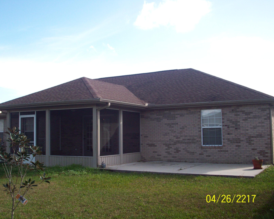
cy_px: 109
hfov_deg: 46.8
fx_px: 316
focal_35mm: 39
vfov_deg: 38.2
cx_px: 129
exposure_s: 1/618
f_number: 2.8
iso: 80
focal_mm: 6.2
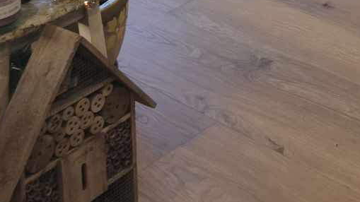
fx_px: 1002
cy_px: -430
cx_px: 504
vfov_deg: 9.0
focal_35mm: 105
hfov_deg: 18.5
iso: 400
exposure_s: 1/50
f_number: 1.65
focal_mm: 6.18
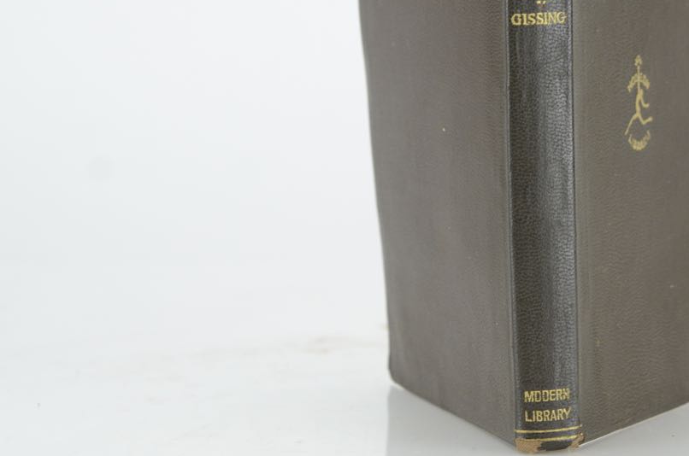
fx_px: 2731
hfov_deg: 14.3
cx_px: 540
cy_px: 150
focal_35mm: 143
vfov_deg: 9.5
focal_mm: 60
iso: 500
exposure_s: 1/125
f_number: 5.6
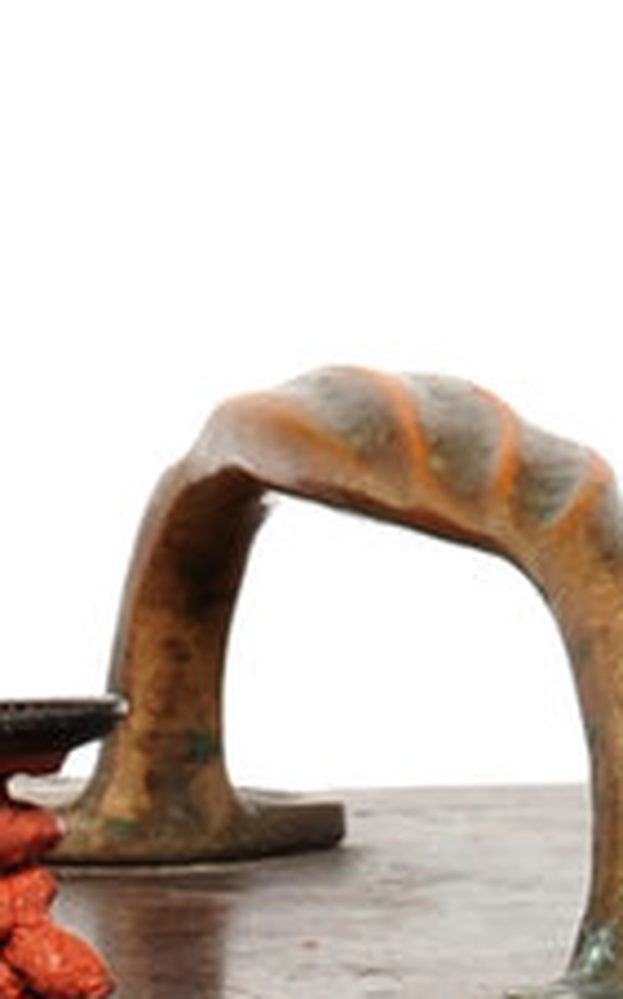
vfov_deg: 5.0
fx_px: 11016
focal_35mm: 405
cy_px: 2451
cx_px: 559
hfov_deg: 3.2
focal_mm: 60
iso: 400
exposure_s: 1/160
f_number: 18
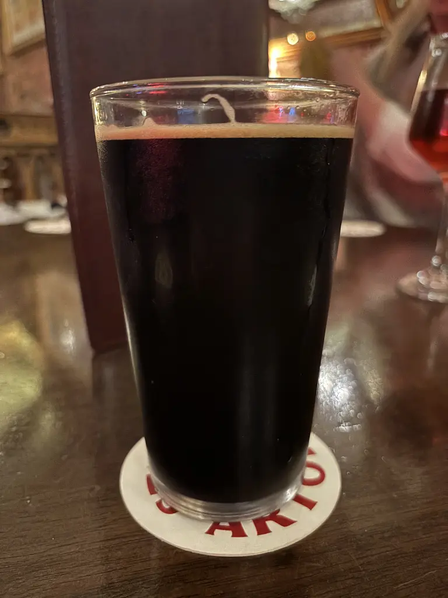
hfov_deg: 53.1
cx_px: 224
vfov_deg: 67.3
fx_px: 449
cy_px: 299
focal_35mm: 26
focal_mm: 5.96
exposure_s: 1/9
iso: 1000
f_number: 1.6
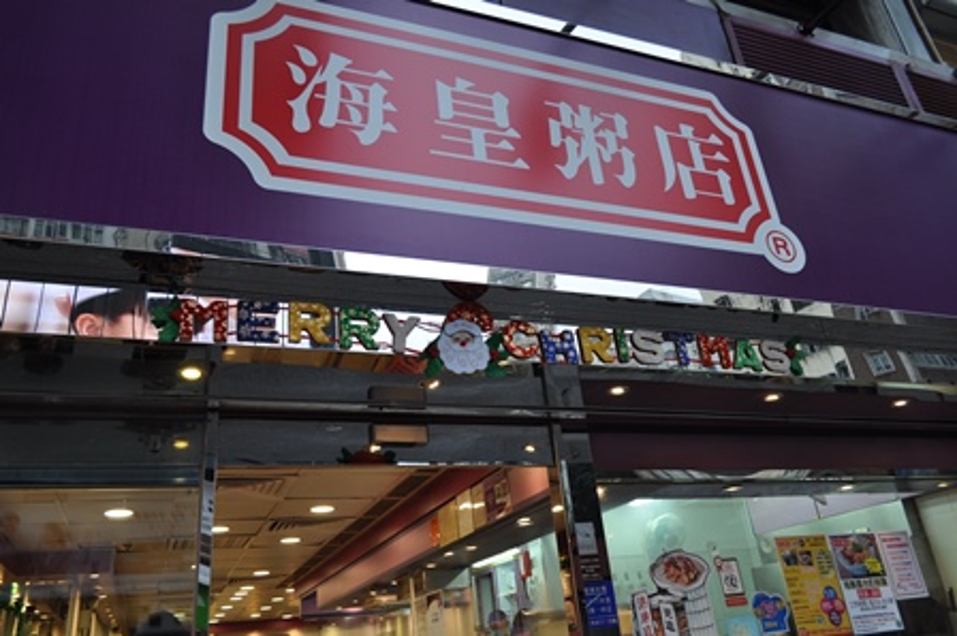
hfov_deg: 67.4
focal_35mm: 27
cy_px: 318
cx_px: 478
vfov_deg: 47.9
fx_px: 717
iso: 400
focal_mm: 18
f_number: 4.5
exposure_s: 1/80
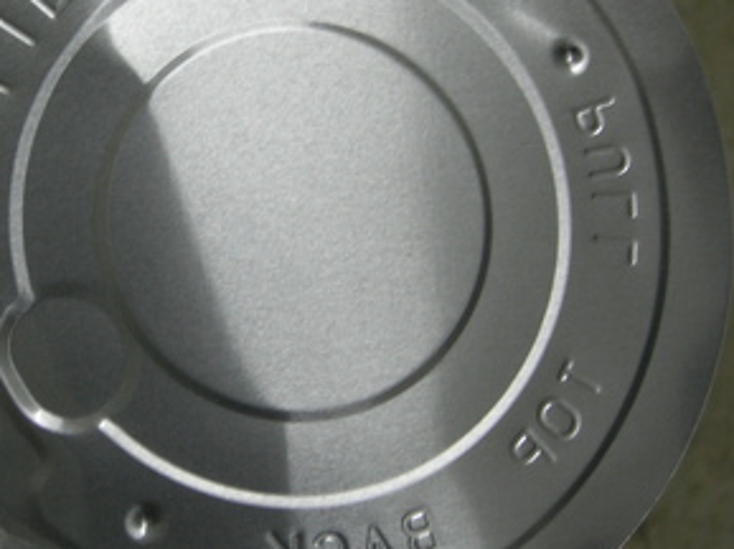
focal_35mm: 79
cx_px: 180
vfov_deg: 18.6
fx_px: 1673
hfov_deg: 24.5
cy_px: 221
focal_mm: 7.8
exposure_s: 1/10
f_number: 2.8
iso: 64
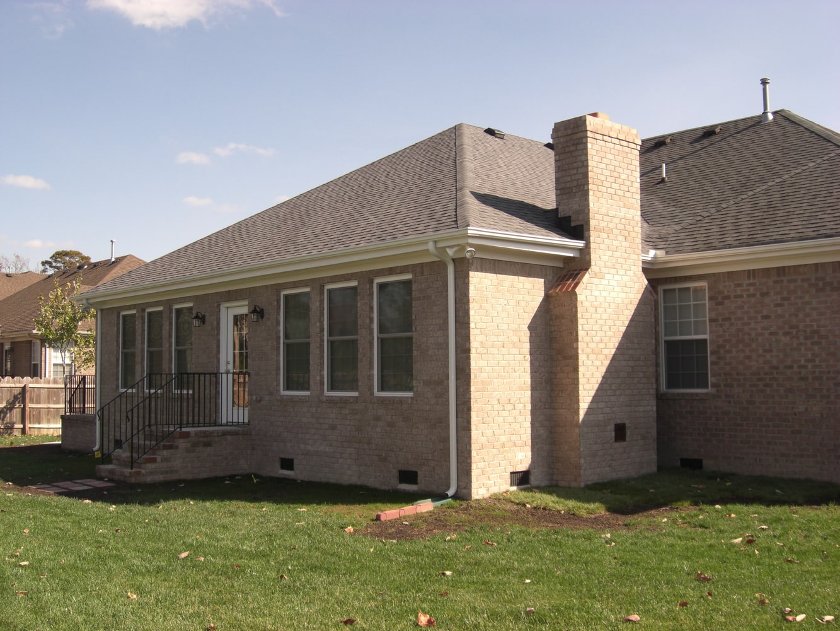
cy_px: 316
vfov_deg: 37.7
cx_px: 420
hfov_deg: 49.0
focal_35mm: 38
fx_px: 922
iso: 80
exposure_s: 1/500
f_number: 4
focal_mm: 7.9
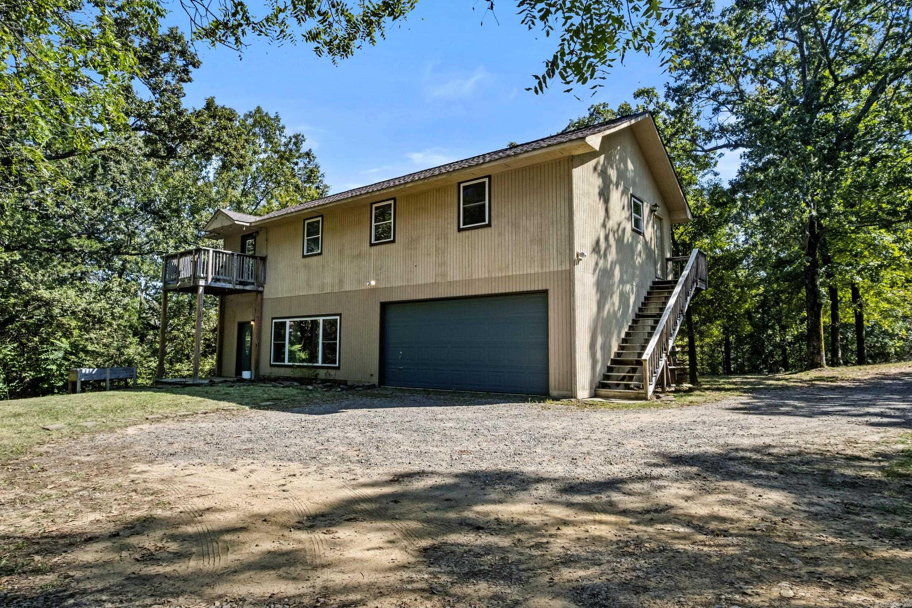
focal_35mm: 21
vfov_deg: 59.5
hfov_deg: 81.2
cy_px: 304
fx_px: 532
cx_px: 456
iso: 400
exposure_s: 1/100
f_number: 10
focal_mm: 13.8
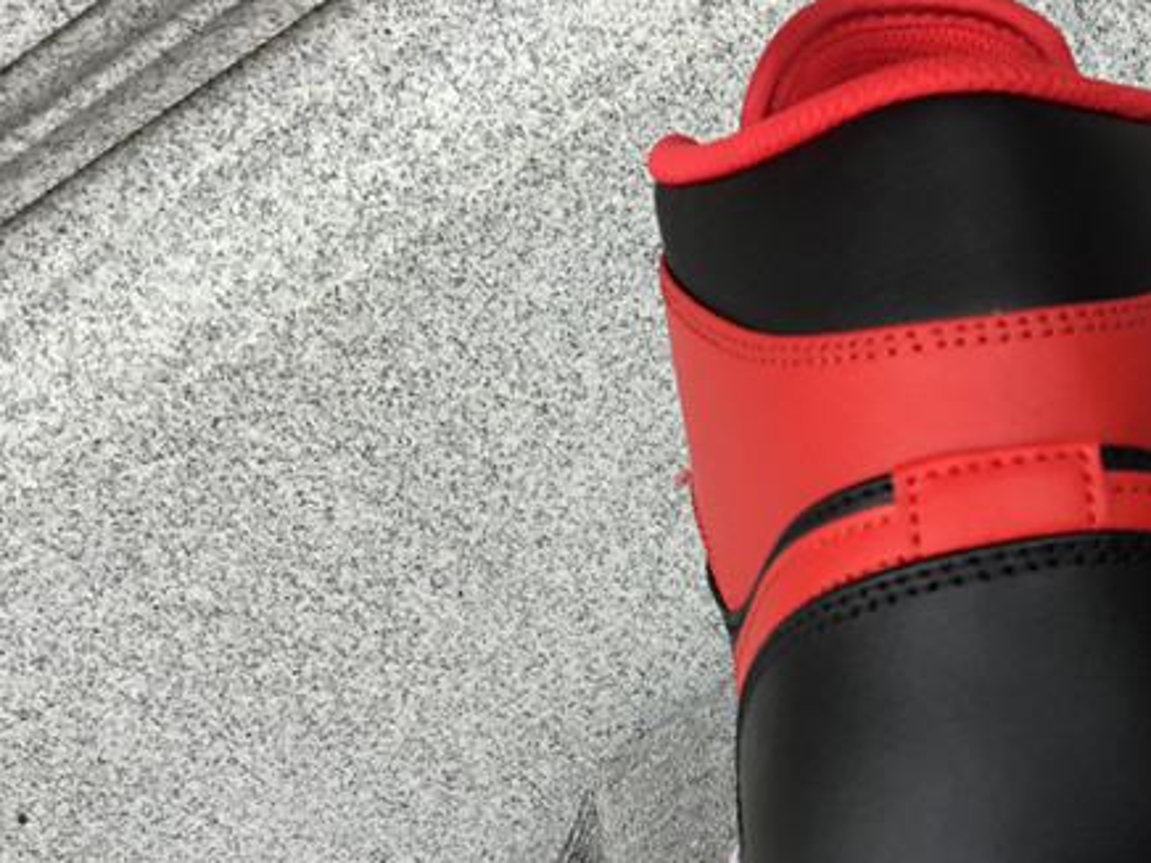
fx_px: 2128
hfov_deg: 29.1
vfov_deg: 22.9
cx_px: 1016
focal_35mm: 64
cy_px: 426
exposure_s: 1/155
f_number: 2.4
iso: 25
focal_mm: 3.3
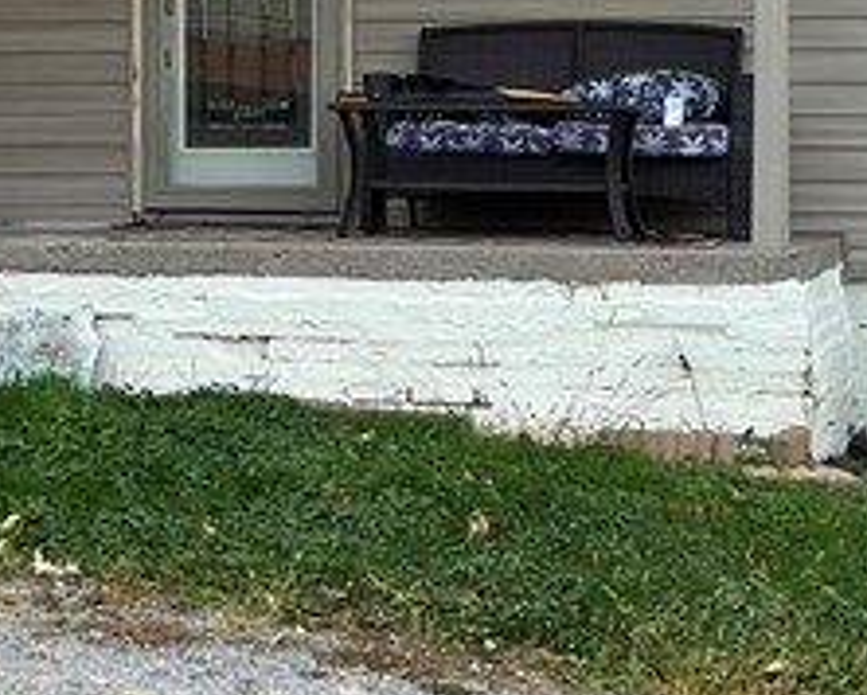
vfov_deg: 13.1
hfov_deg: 16.3
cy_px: 94
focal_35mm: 117
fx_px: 3005
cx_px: 230
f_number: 1.6
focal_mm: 5.1
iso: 50
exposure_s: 1/298
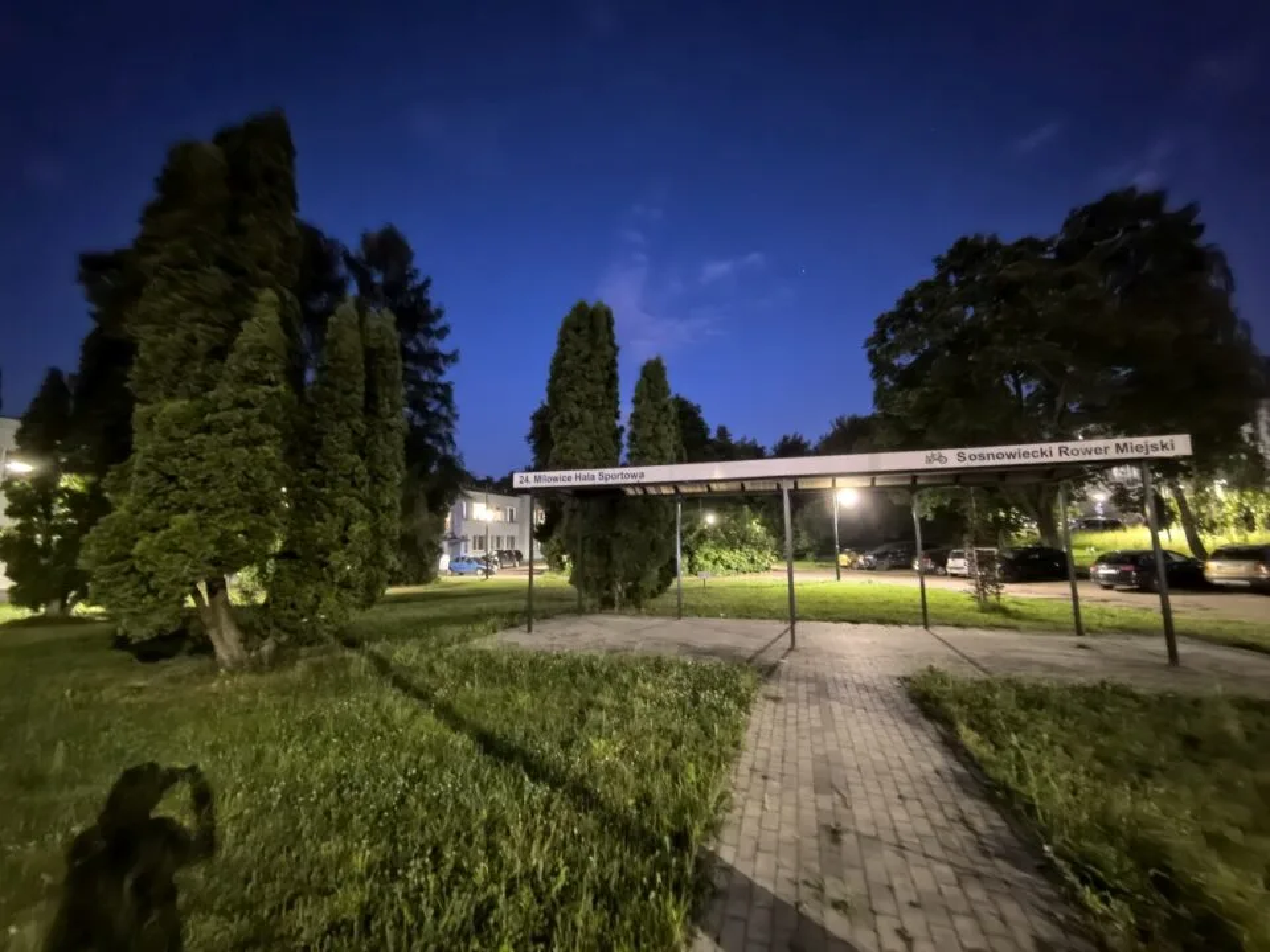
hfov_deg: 106.2
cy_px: 476
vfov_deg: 89.9
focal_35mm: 13
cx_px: 635
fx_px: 477
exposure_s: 5
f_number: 2.2
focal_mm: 1.95
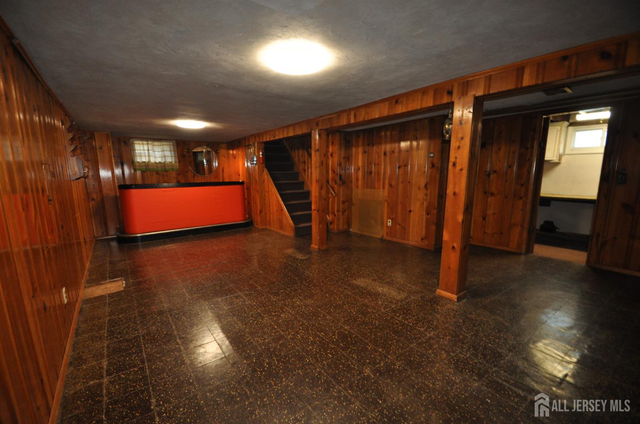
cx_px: 320
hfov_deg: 100.5
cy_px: 212
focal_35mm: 15
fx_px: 266
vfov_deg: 77.1
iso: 800
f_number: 3.5
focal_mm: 10
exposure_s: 1/60
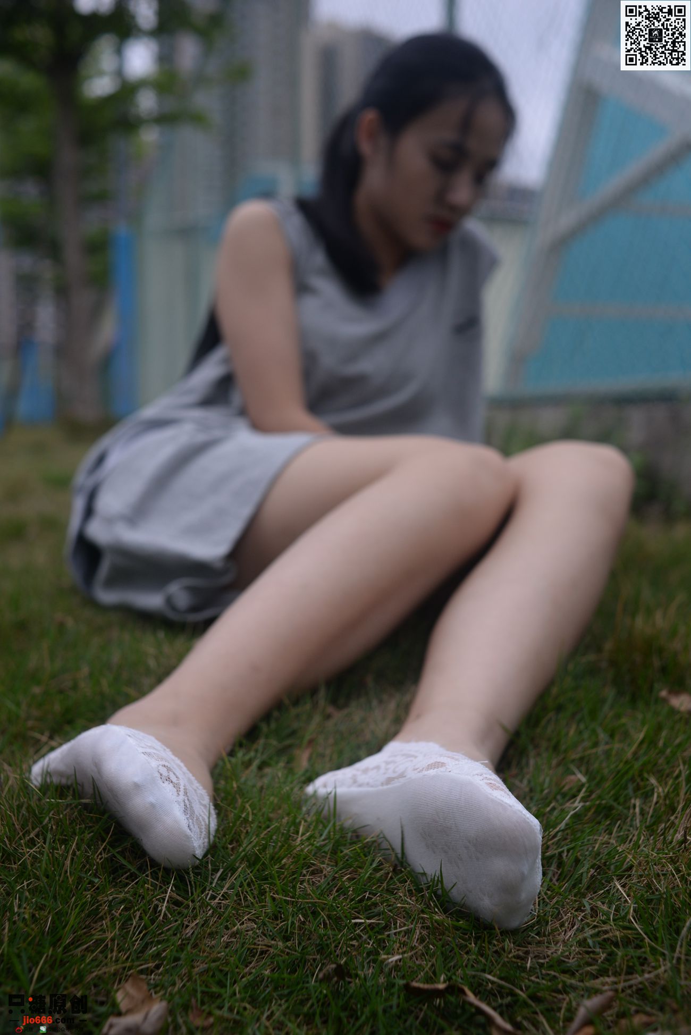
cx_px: 346
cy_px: 518
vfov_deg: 54.4
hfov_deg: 37.9
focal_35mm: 35
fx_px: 1007
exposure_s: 1/1000
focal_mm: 35
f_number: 5
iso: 400
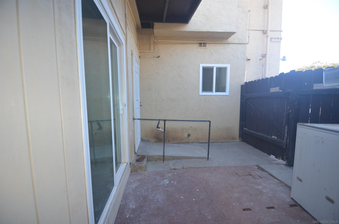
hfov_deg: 100.5
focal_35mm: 15
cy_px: 112
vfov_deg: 77.1
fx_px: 141
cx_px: 170
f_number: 3.5
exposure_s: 1/160
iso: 200
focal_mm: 10
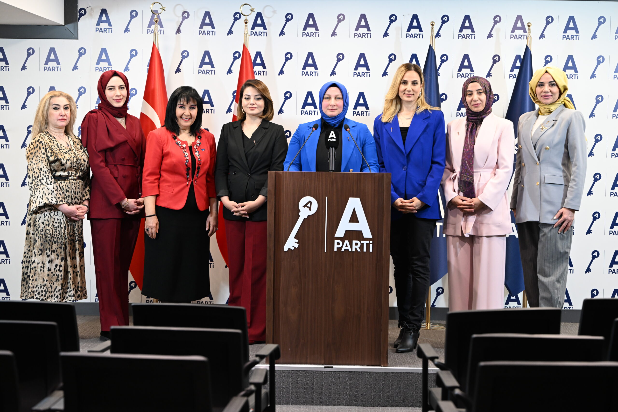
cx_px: 309
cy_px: 206
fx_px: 1202
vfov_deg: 19.5
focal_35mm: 70
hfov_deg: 28.8
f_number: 4
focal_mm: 70
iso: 1250
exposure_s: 1/125
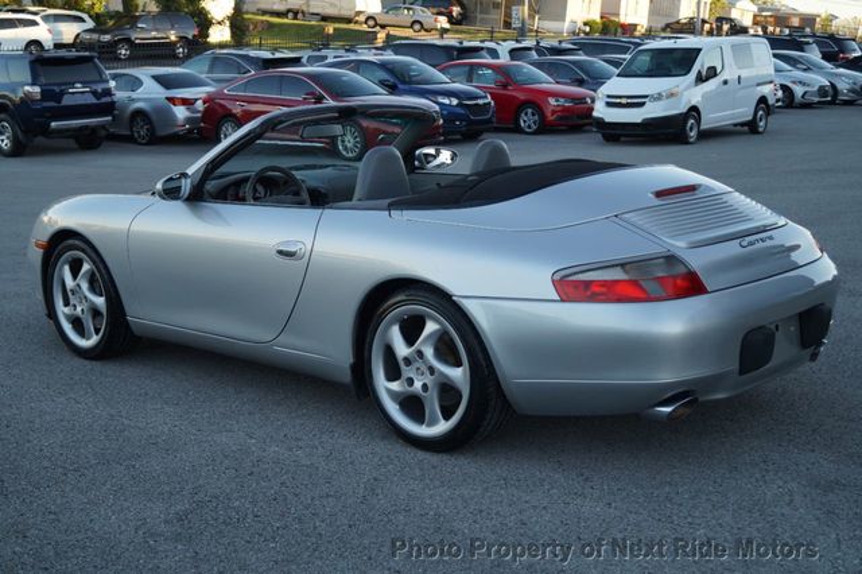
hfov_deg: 43.6
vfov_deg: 29.8
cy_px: 287
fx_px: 1077
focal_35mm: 45
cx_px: 431
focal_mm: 30
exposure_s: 1/125
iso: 100
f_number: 4.5
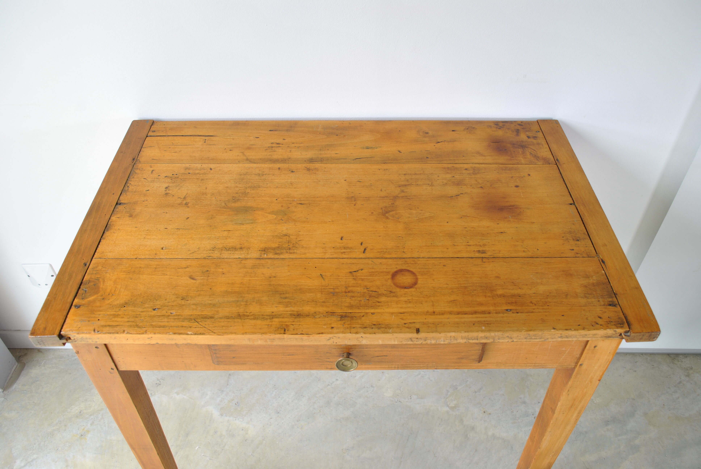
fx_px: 526
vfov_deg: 48.0
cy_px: 234
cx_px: 350
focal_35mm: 27
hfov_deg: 67.3
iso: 100
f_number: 6.3
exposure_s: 1/40
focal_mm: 18
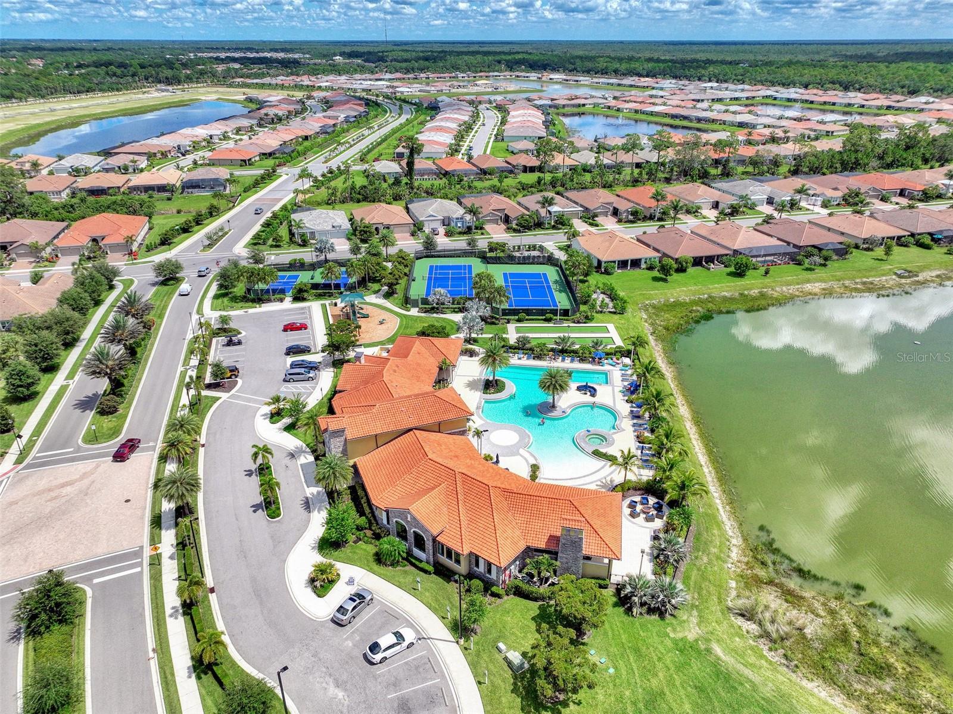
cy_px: 357
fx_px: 661
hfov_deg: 71.6
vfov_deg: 56.8
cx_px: 476
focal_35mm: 24
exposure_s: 1/4000
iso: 100
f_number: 3.5
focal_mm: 12.3
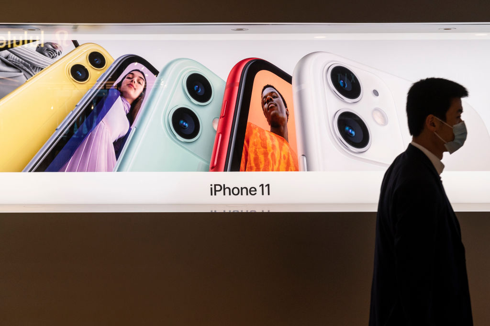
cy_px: 163
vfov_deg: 19.4
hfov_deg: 28.9
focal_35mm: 70
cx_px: 245
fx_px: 952
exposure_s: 1/400
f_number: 8
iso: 1250
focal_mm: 70
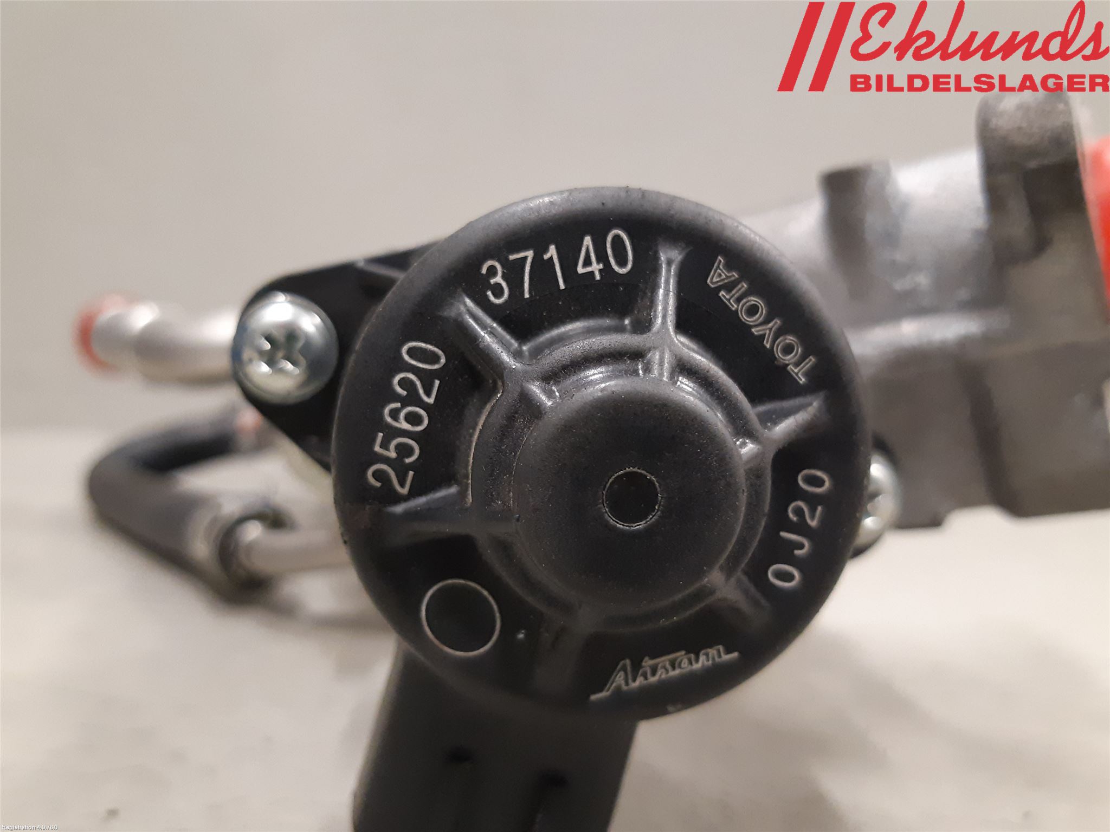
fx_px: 834
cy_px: 416
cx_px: 555
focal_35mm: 26
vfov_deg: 53.1
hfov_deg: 67.3
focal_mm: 3.93
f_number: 1.7
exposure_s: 1/50
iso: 320
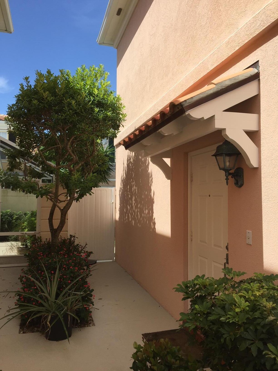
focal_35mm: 29
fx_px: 311
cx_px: 139
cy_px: 186
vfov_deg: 61.7
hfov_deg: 48.2
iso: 32
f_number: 2.2
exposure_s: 1/2198
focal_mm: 4.15
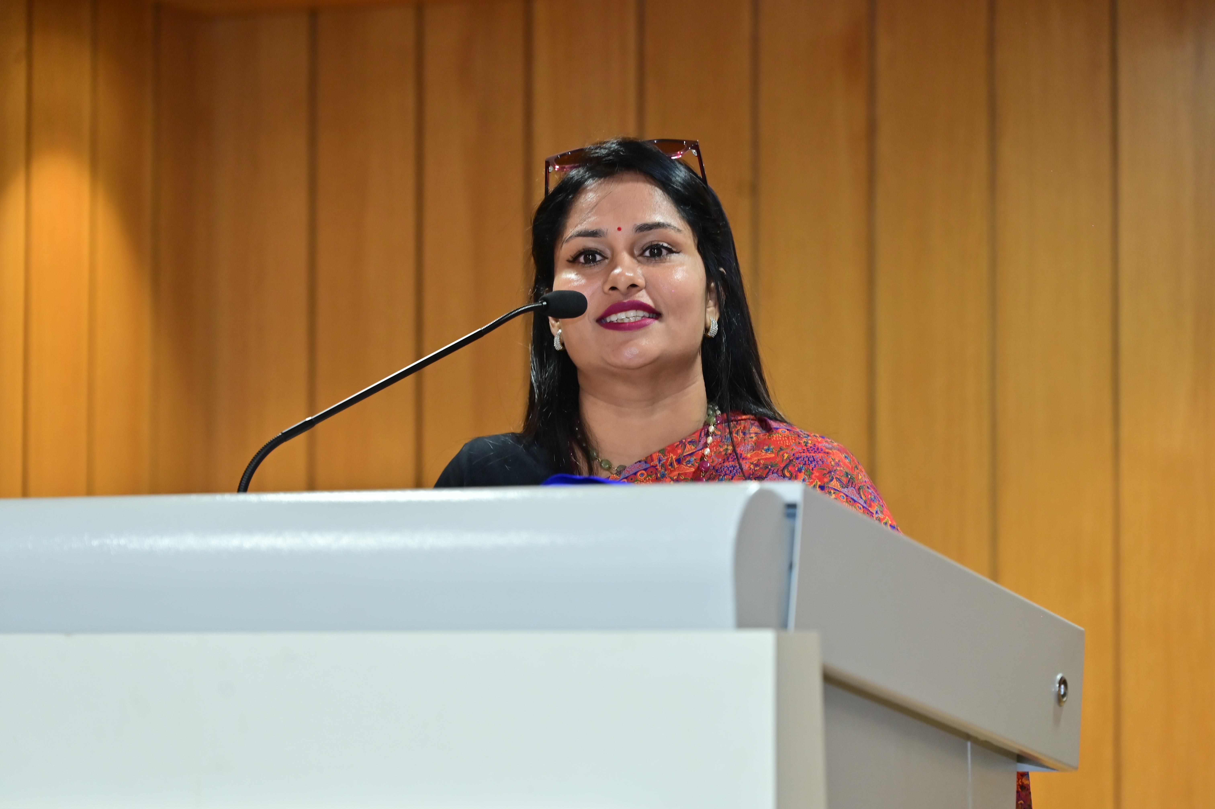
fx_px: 4047
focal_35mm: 120
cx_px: 608
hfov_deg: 17.1
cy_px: 404
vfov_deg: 11.4
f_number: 5
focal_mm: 120
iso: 1250
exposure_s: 1/125
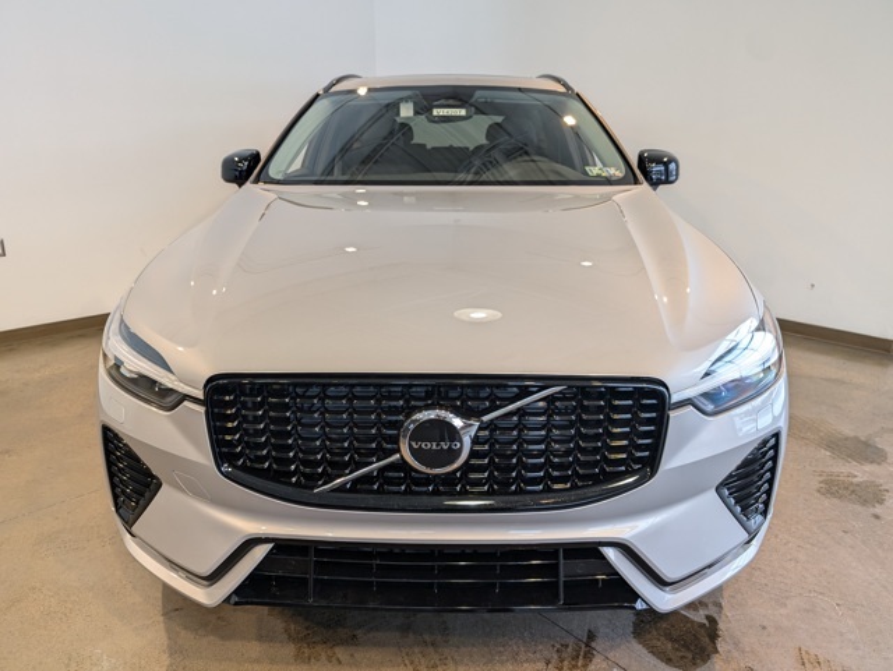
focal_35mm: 24
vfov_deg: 56.9
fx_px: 620
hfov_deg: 71.6
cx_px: 446
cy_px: 336
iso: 94
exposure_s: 1/120
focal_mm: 6.9
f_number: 1.68
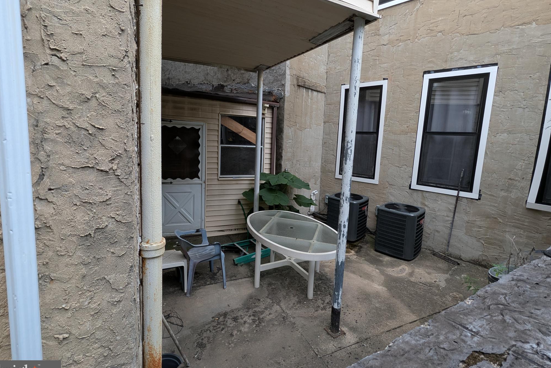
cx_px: 274
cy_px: 171
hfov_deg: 93.3
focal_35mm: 17
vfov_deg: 70.4
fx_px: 260
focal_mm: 2.22
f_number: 2.2
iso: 39
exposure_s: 1/99.7
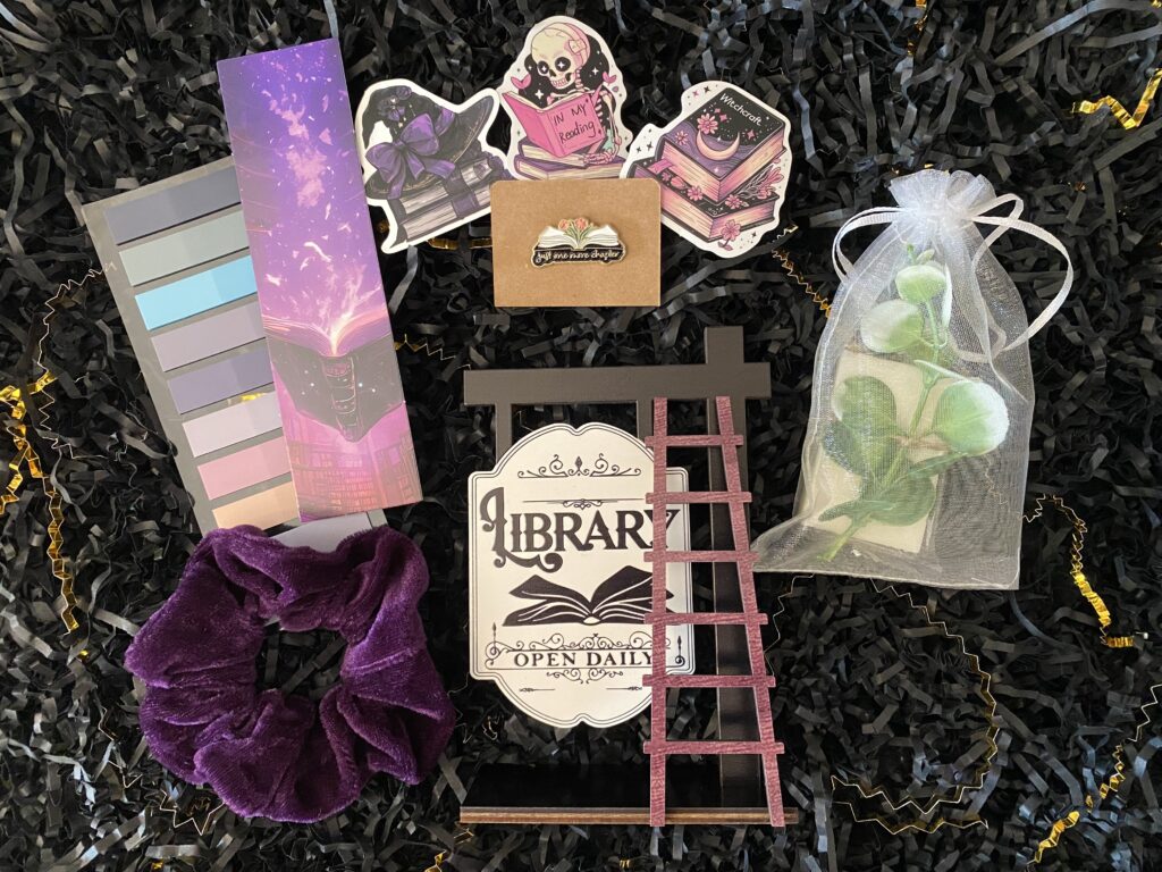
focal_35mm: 26
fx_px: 873
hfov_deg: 67.3
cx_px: 581
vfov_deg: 53.1
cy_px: 436
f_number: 1.8
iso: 500
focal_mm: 4.25
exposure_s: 1/50
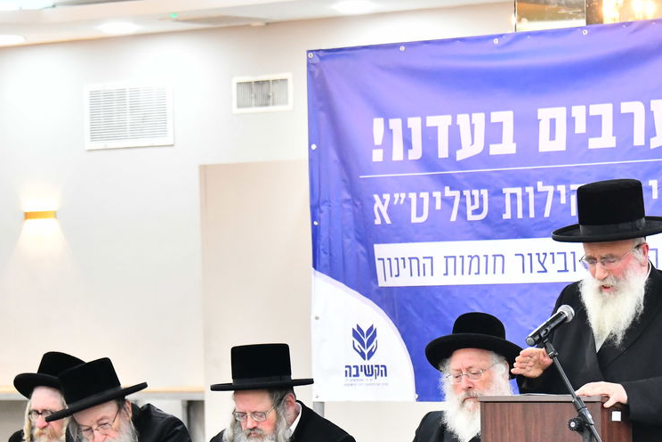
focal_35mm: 173
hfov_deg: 11.8
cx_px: 496
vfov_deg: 7.9
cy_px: 308
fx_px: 3181
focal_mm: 92
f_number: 5.6
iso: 4000
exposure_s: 1/125
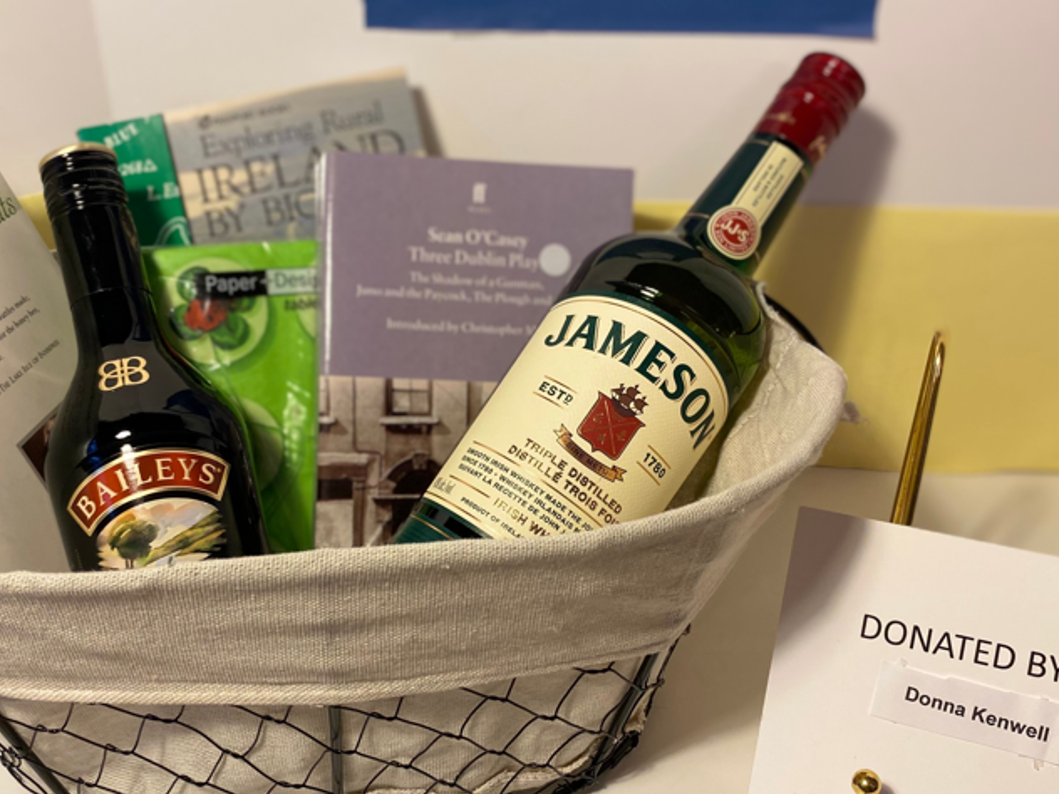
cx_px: 464
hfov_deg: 50.0
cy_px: 396
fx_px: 1132
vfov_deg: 38.7
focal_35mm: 37
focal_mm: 4.25
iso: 100
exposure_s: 1/60
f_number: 1.8
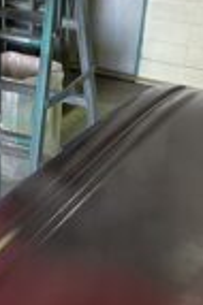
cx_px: -17
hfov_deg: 12.8
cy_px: 134
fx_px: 890
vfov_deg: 19.5
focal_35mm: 105
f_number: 1.78
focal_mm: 6.86
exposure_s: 1/60
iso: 160
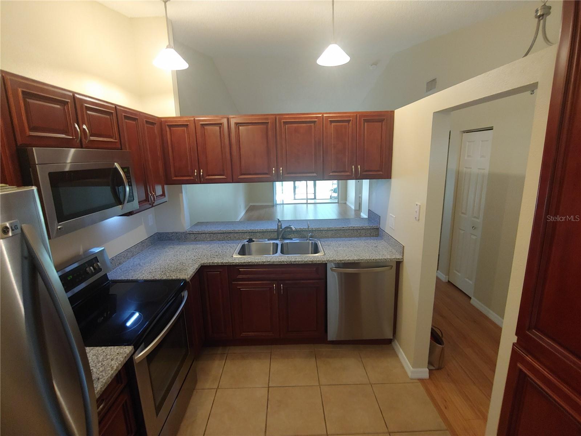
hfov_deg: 94.5
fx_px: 269
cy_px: 218
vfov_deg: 78.1
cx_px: 290
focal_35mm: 16
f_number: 1.9
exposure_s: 1/24
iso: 350
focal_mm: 2.18
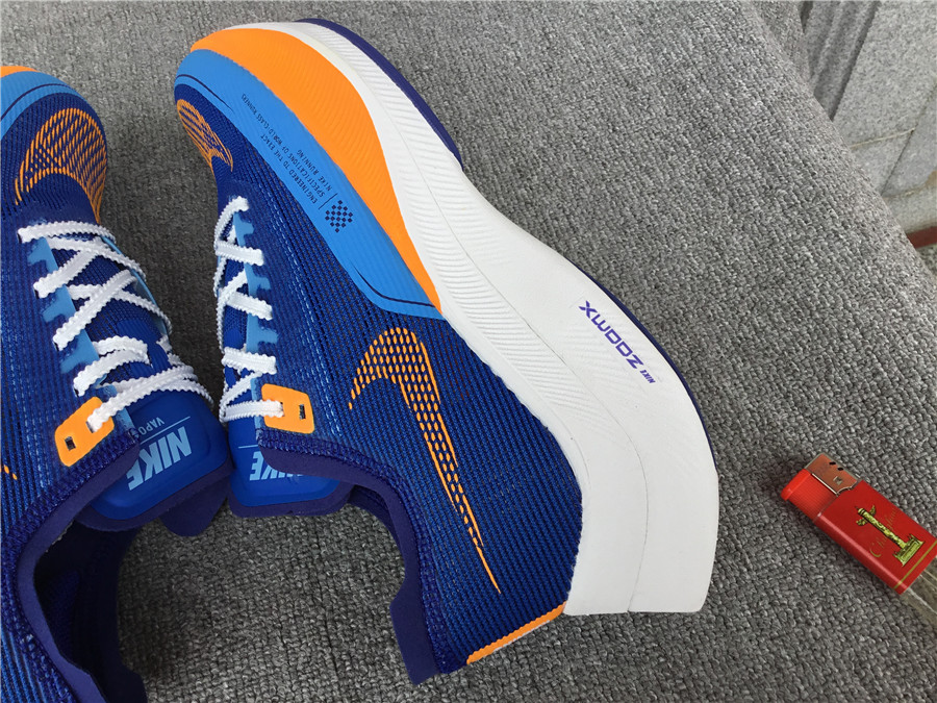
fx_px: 839
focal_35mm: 31
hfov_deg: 58.4
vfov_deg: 45.4
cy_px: 352
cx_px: 468
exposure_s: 1/399
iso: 25
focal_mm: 3.3
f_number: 2.4
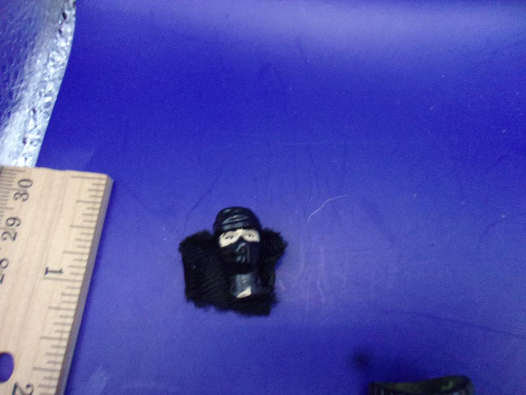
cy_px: 198
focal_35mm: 27
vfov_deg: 51.4
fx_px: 410
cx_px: 263
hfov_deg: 65.3
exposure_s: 1/17
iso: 727
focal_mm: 4.9
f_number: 3
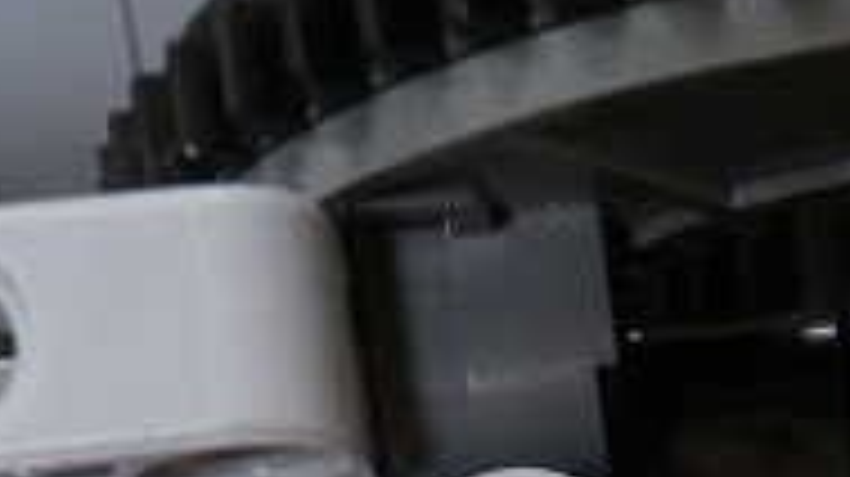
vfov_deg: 7.6
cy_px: 1030
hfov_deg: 13.6
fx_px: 3401
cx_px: 1187
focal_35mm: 151
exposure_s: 1/4
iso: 100
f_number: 3.9
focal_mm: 7.3
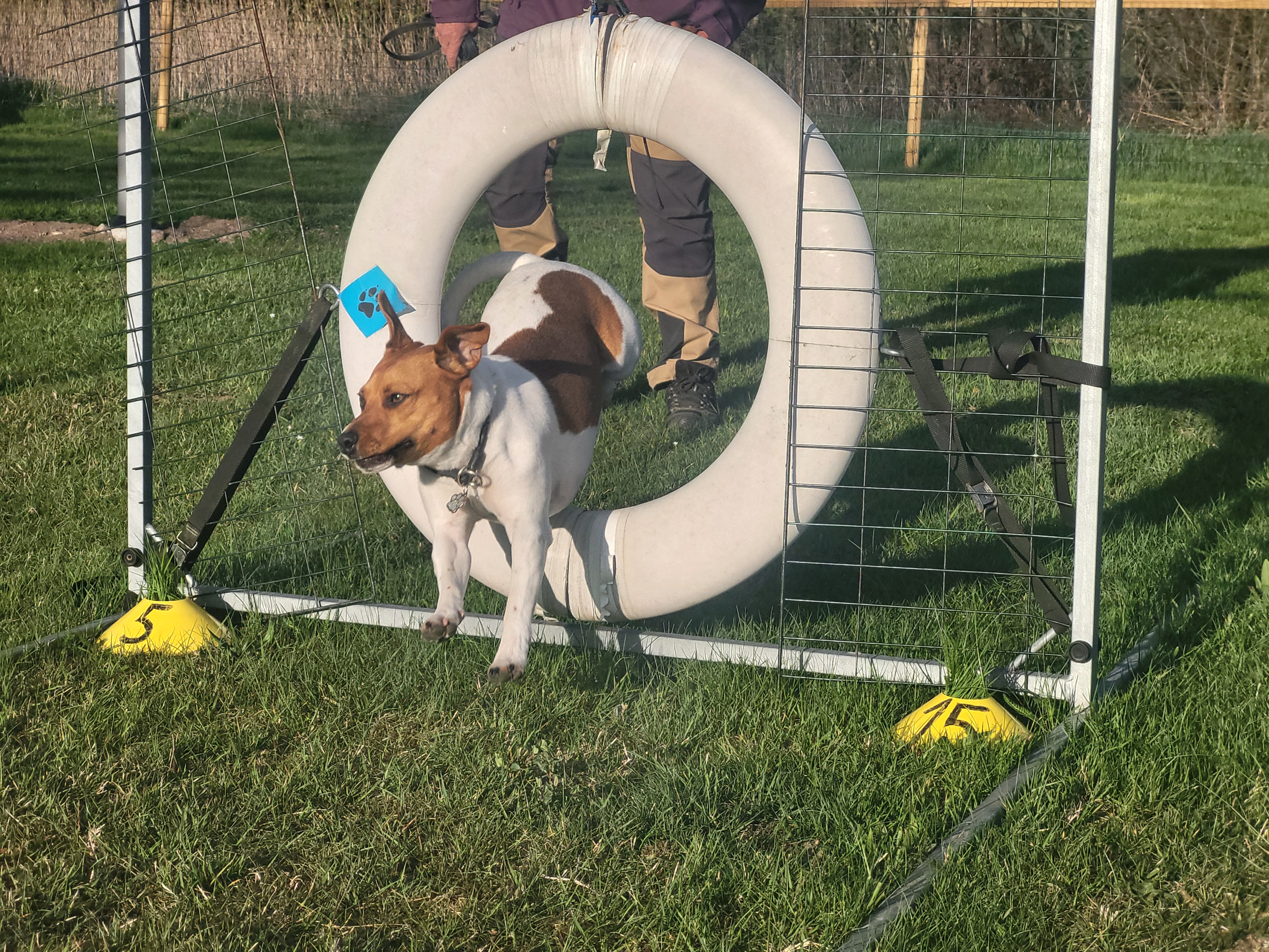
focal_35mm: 76
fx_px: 2786
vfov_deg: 19.4
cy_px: 476
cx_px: 634
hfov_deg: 25.7
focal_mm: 7.12
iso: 25
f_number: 2.4
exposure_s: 1/984
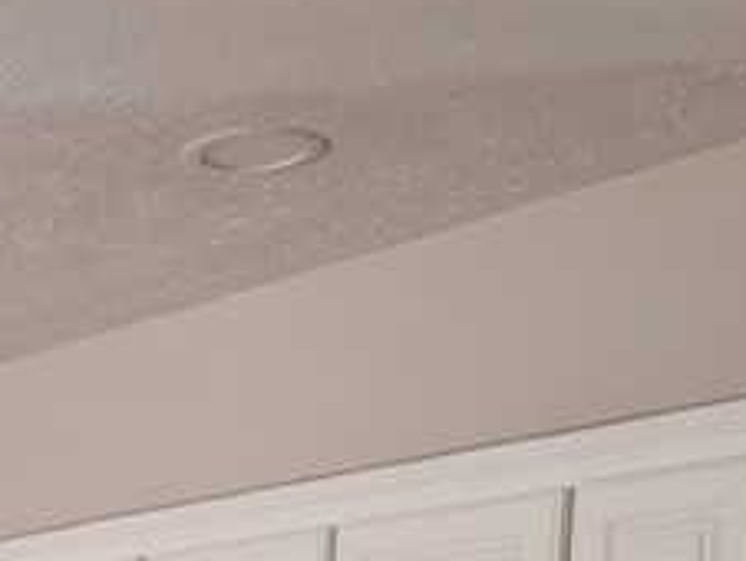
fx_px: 2244
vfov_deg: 12.8
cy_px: 1036
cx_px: -423
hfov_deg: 16.8
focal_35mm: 104
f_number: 1.8
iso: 500
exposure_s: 1/30
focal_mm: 6.4
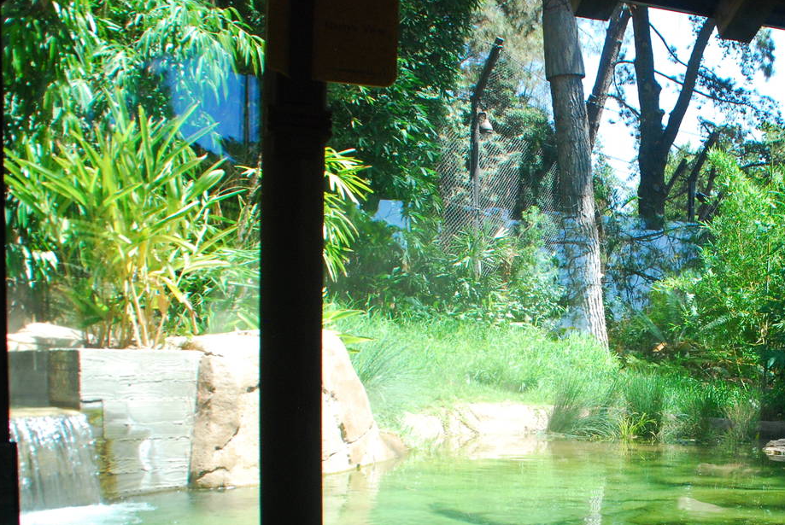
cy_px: 414
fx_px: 1026
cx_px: 647
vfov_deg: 28.2
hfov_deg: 39.9
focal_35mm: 47
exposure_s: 1/200
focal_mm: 18
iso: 500
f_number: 7.1
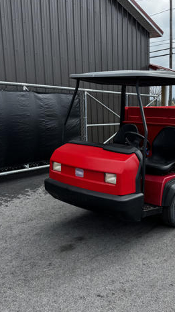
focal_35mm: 36
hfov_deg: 31.7
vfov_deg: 55.3
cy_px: 158
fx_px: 297
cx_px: 147
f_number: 1.78
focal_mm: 6.76
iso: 80
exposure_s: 1/2415
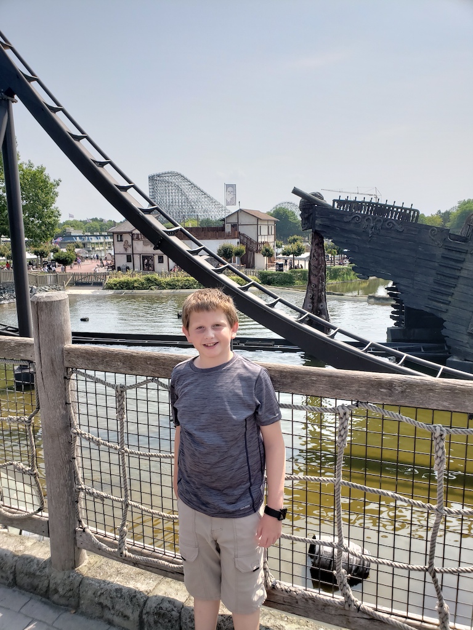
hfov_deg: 53.1
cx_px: 236
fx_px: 474
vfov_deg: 67.3
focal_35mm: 26
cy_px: 315
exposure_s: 1/726
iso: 50
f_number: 2.4
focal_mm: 4.3
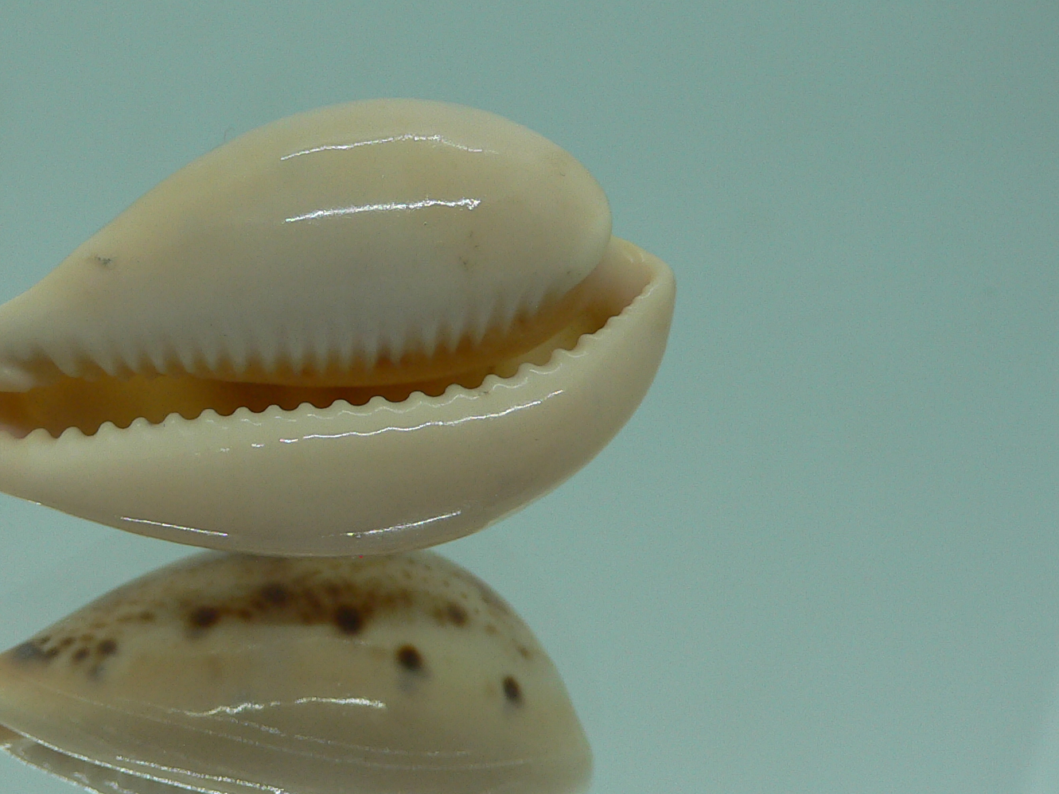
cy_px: 438
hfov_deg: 35.4
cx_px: 271
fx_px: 1621
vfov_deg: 27.5
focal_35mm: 53
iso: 80
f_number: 2.8
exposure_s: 1/80
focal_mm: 4.6
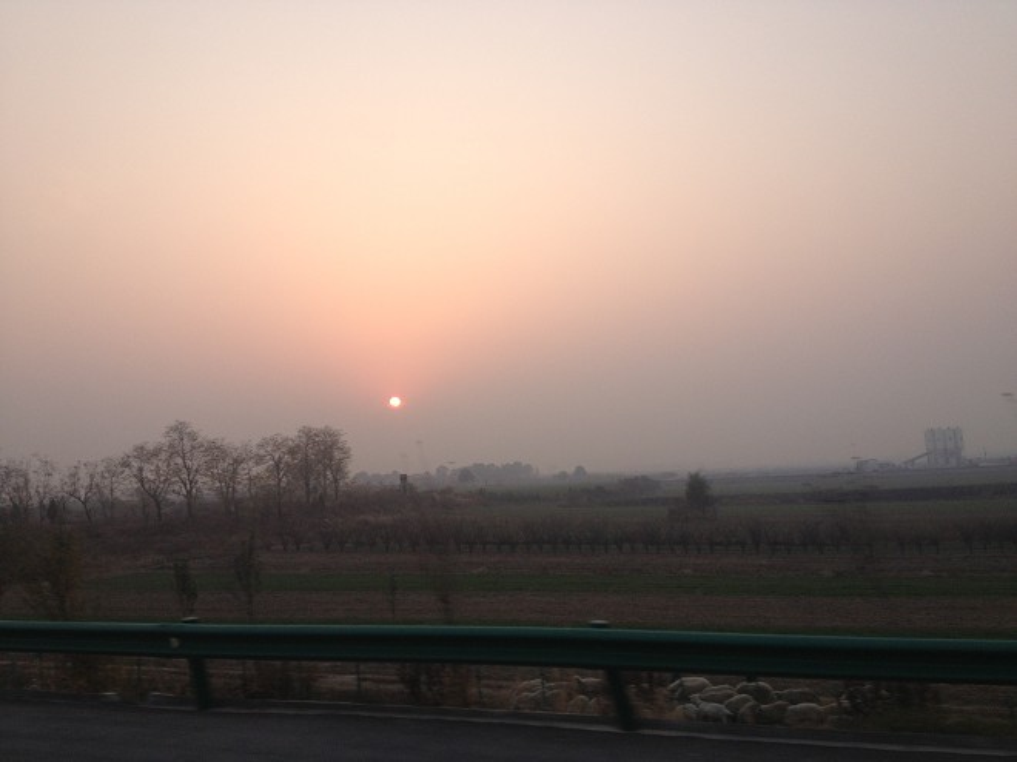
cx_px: 508
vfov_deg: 40.7
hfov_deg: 52.6
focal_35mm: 35
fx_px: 1028
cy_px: 381
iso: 50
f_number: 2.4
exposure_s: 1/409
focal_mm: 4.28
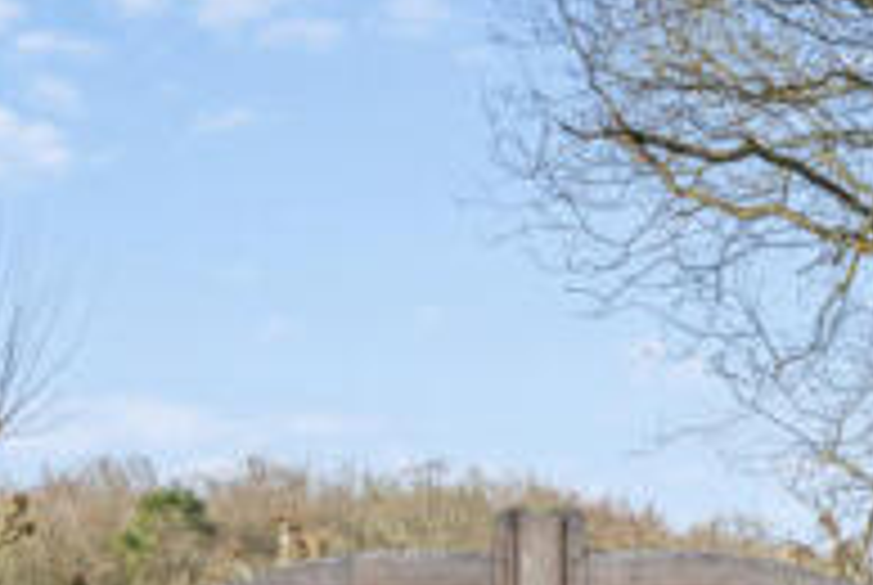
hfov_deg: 17.3
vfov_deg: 11.2
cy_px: 857
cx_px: 448
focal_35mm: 118
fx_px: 2866
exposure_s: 1/400
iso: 640
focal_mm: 35
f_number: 9
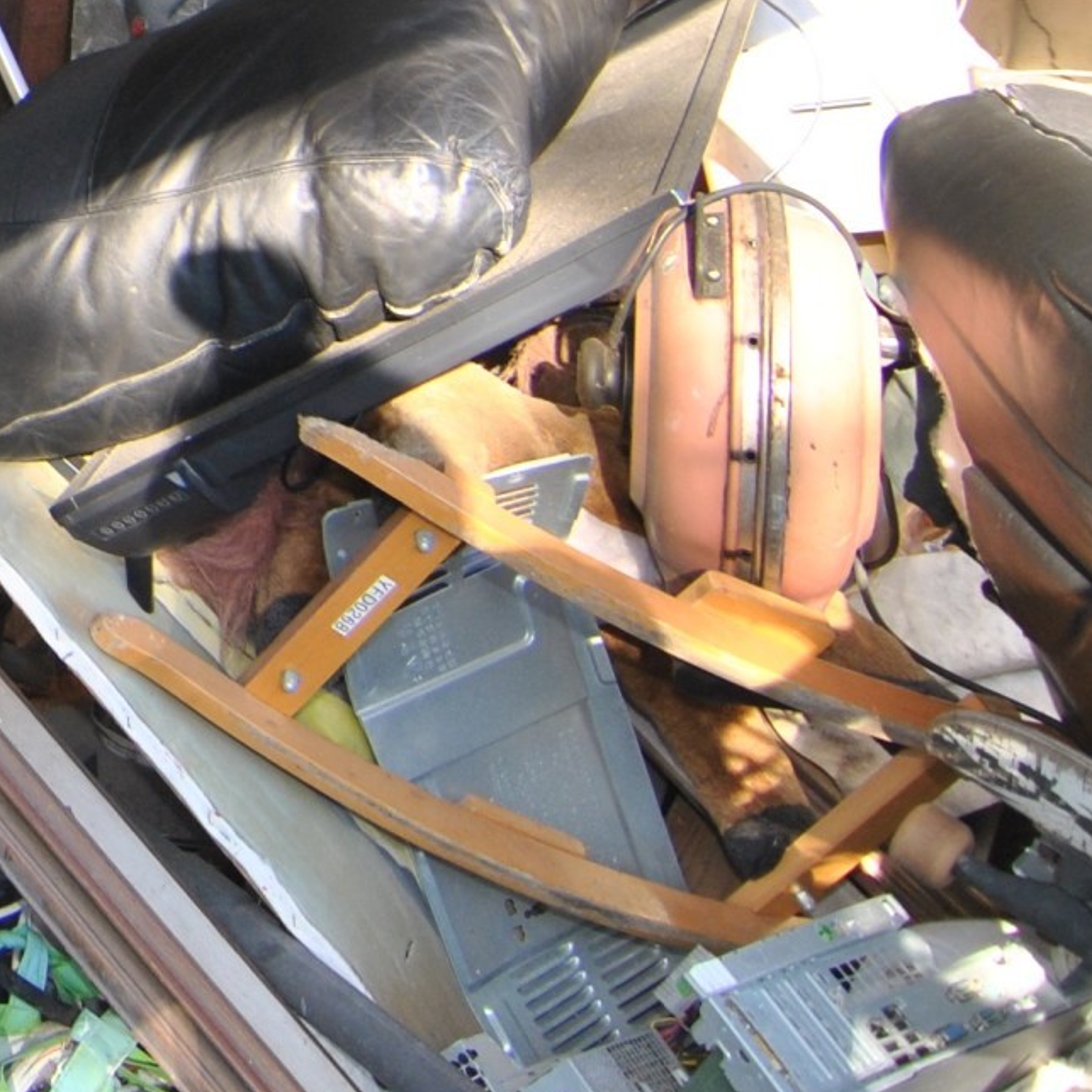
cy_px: -212
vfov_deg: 25.4
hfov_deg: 21.7
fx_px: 2177
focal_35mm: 61
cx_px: -695
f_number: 4.5
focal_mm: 12
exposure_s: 1/80
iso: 200
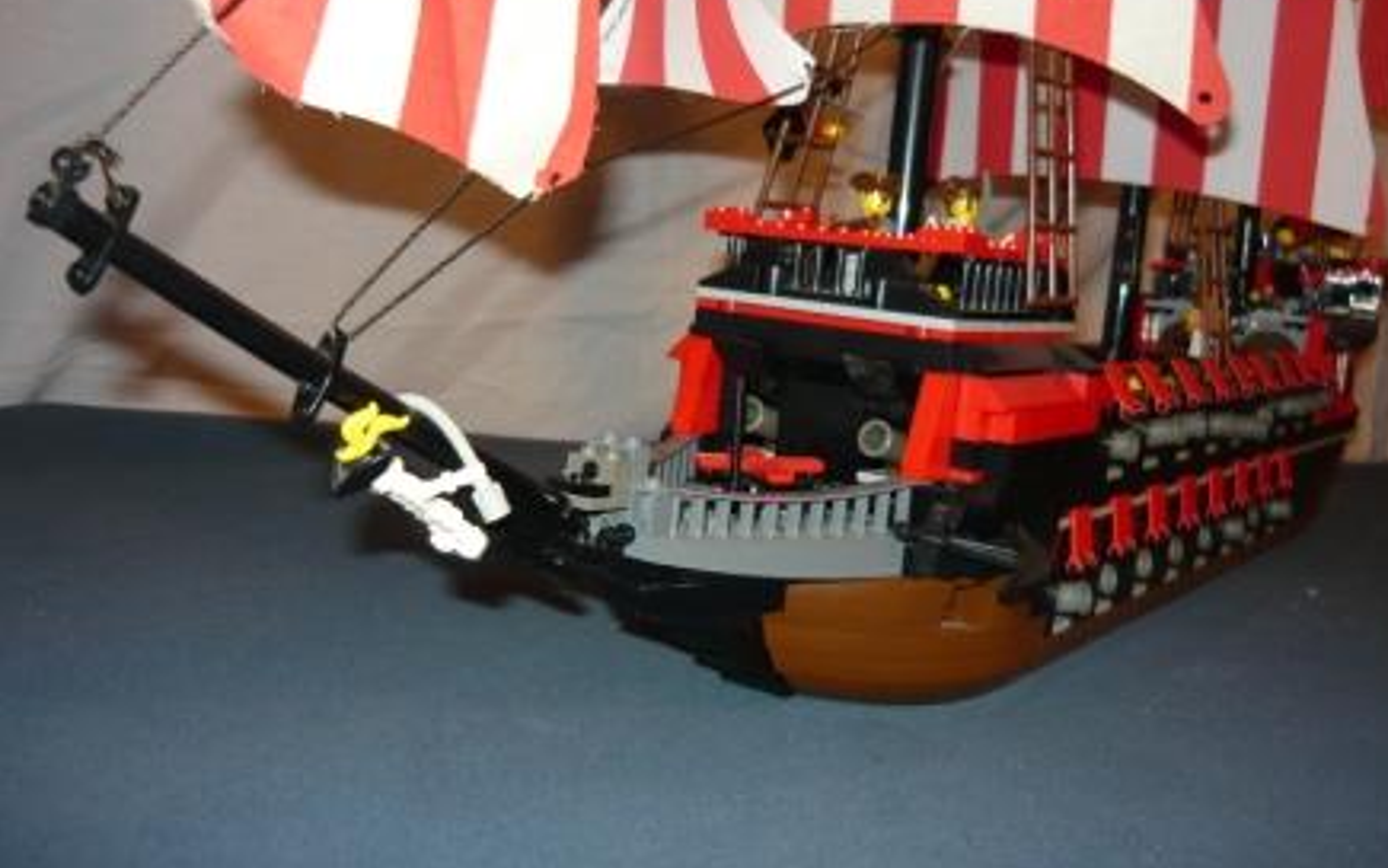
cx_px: 712
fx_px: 1362
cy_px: 386
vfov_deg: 35.3
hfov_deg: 54.0
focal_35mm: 36
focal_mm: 5.5
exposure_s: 1/30
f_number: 2.8
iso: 100
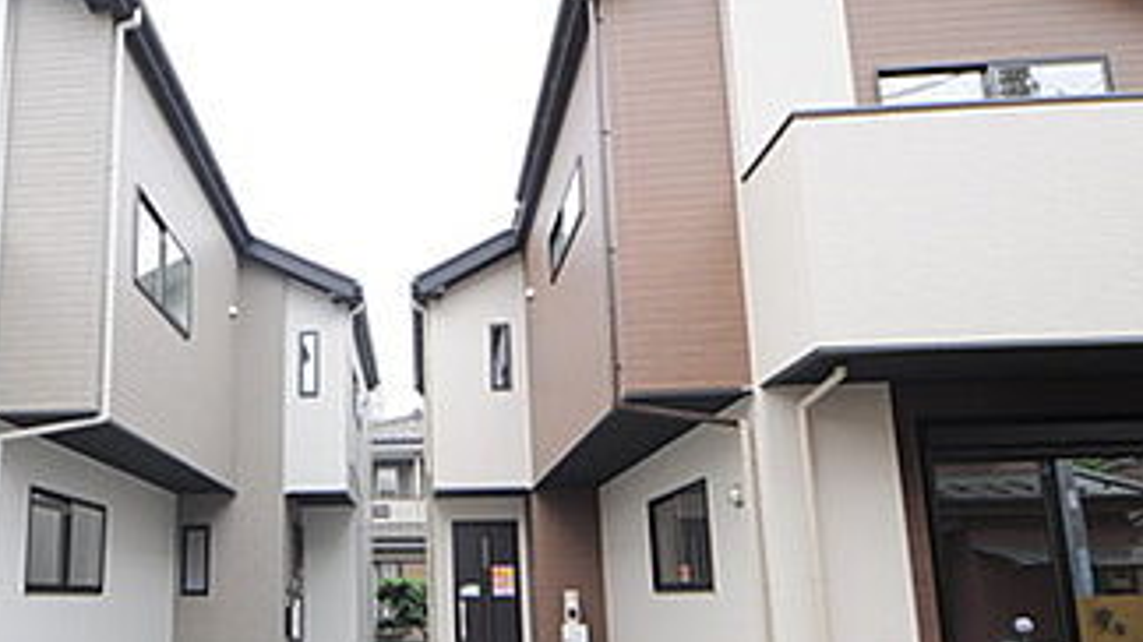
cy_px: 457
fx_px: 727
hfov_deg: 72.6
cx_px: 332
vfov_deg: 46.4
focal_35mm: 24
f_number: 6.3
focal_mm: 8
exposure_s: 1/160
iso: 200
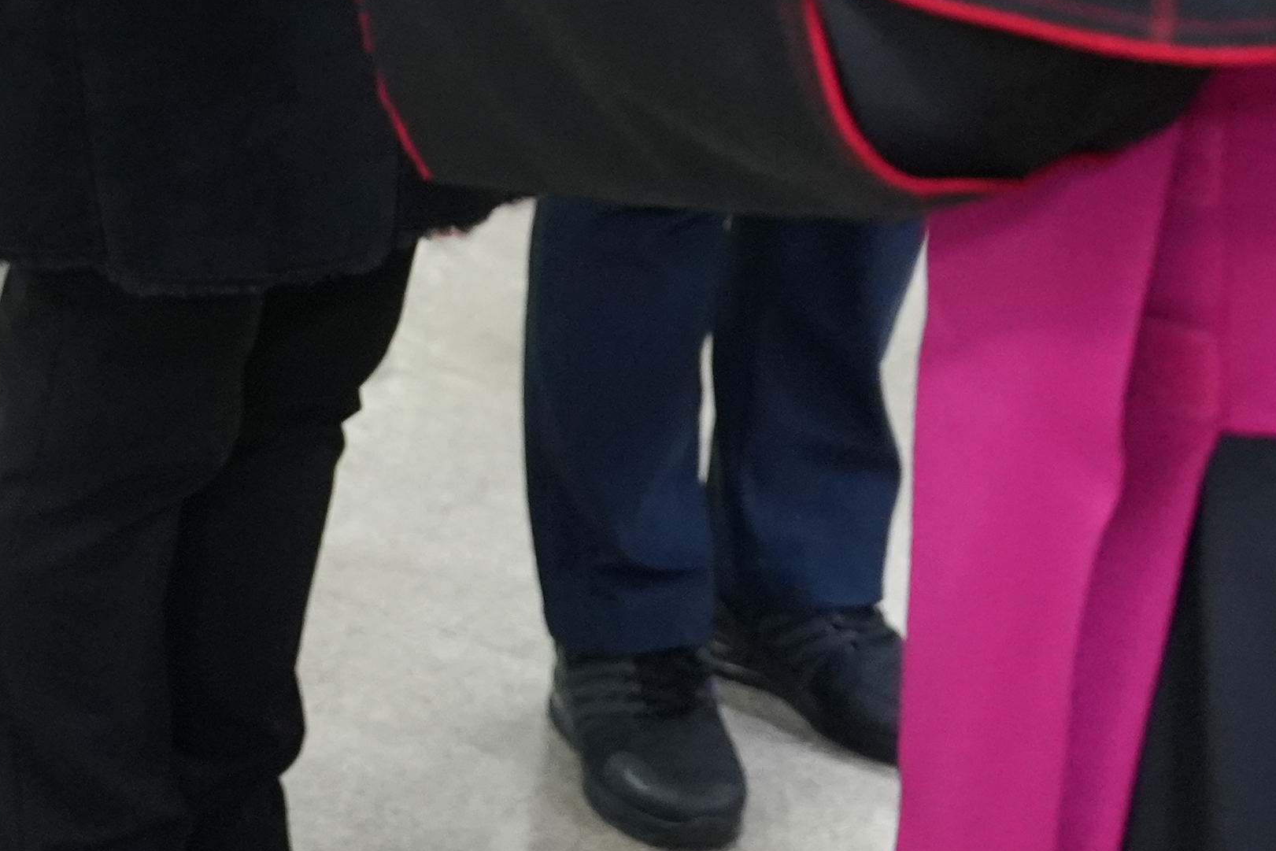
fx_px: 4750
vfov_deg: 9.7
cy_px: -753
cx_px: 189
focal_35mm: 134
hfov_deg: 15.2
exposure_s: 1/250
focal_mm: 31
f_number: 2.8
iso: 3200
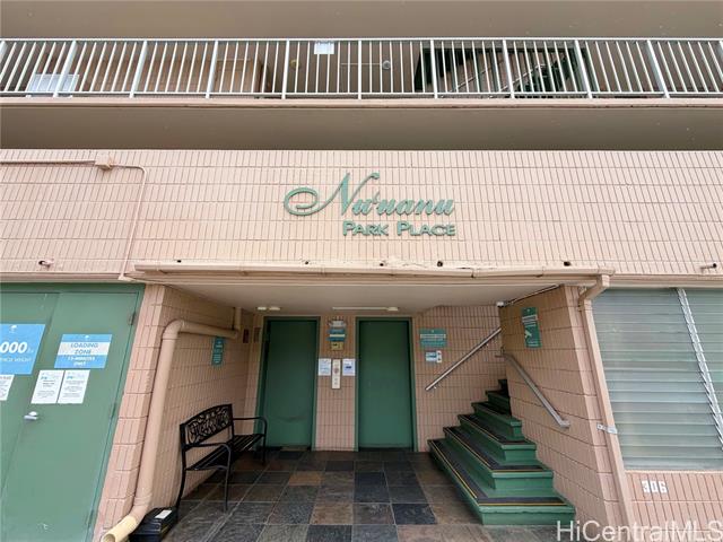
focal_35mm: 14
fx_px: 292
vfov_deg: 85.7
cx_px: 362
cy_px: 271
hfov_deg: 102.1
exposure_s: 1/613
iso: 40
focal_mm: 2.22
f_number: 2.2
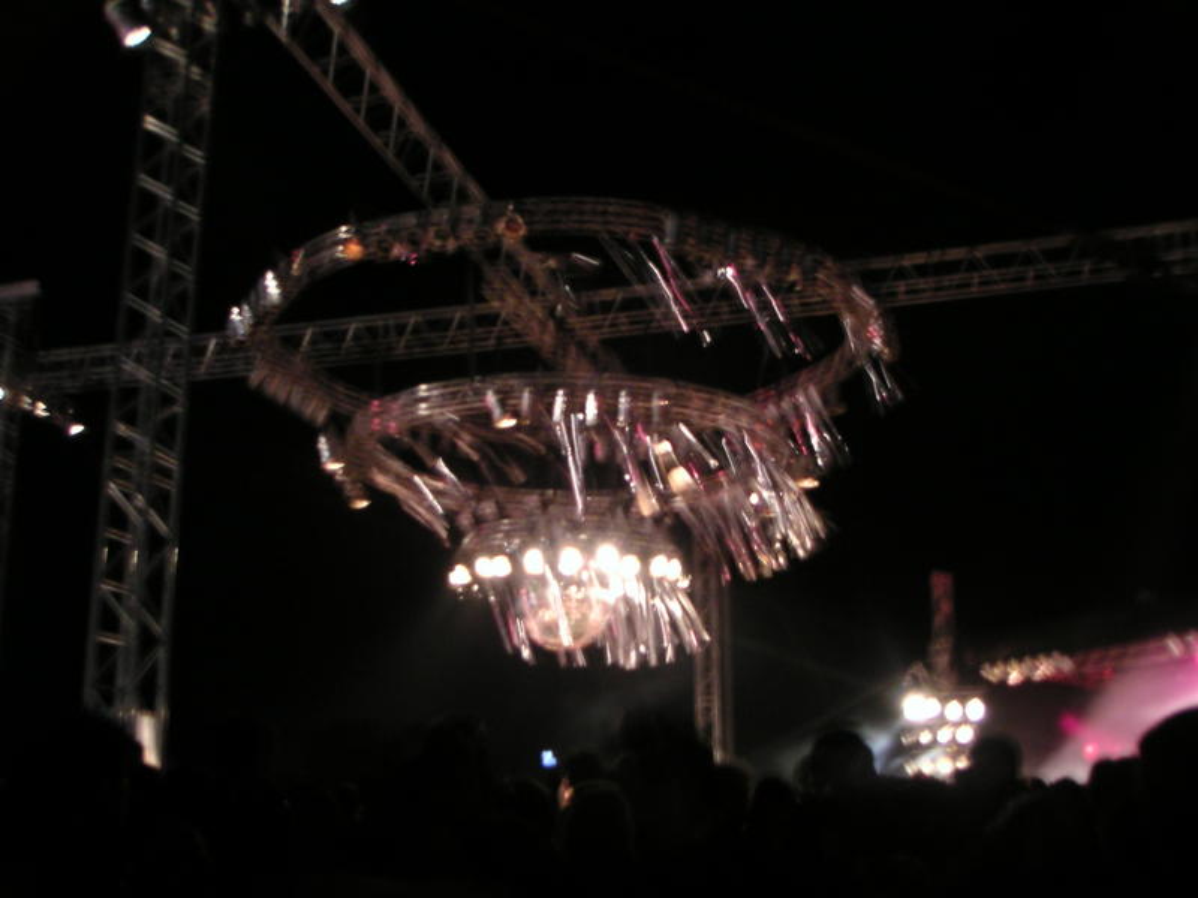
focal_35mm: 38
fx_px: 1315
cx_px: 599
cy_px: 449
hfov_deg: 49.0
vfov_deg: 37.7
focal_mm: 6
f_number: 2.8
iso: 100
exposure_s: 1
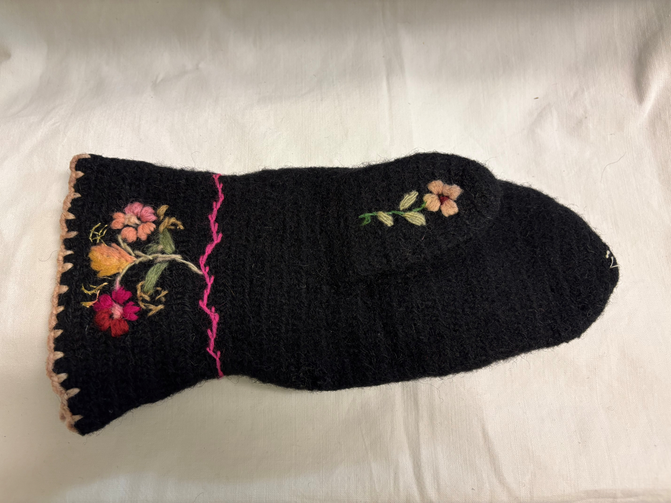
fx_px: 504
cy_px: 252
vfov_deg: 53.1
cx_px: 336
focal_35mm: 26
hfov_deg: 67.3
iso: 125
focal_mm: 5.96
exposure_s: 1/50
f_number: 1.6
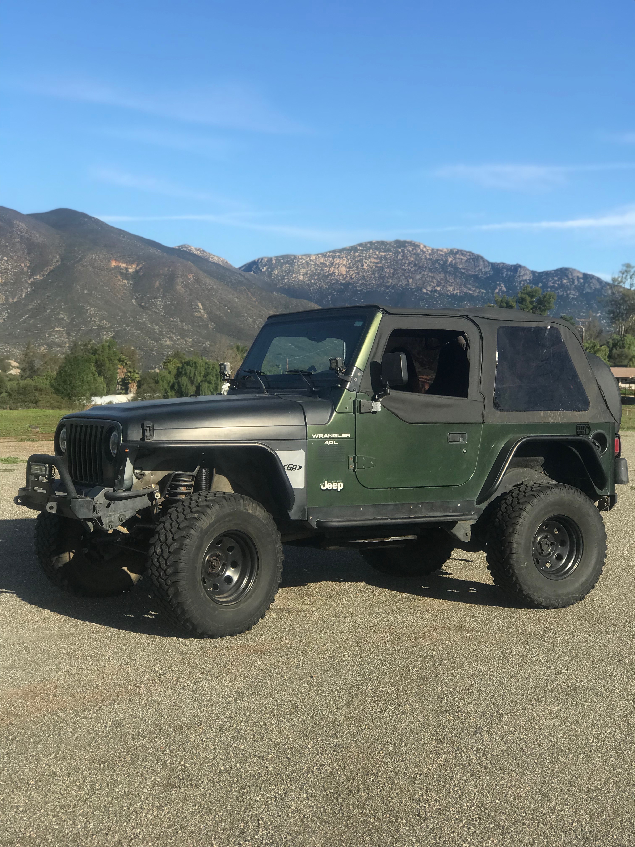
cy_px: 424
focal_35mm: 57
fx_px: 1394
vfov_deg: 33.8
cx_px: 318
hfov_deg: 25.7
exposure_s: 1/812
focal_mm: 6.6
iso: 20
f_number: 2.8
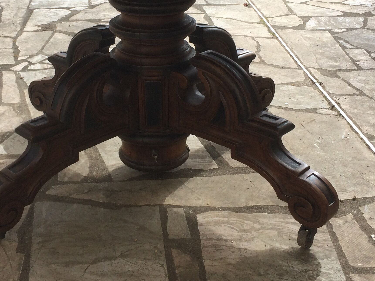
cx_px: 150
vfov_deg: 26.2
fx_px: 596
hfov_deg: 34.8
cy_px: 71
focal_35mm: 55
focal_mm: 4.15
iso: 32
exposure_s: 1/760
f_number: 2.2
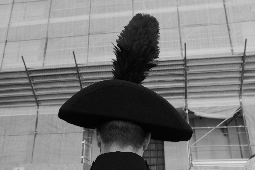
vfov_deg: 36.9
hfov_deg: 53.1
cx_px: 128
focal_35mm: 36
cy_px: 85
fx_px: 255
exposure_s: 1/250
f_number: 7.1
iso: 640
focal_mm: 24.3
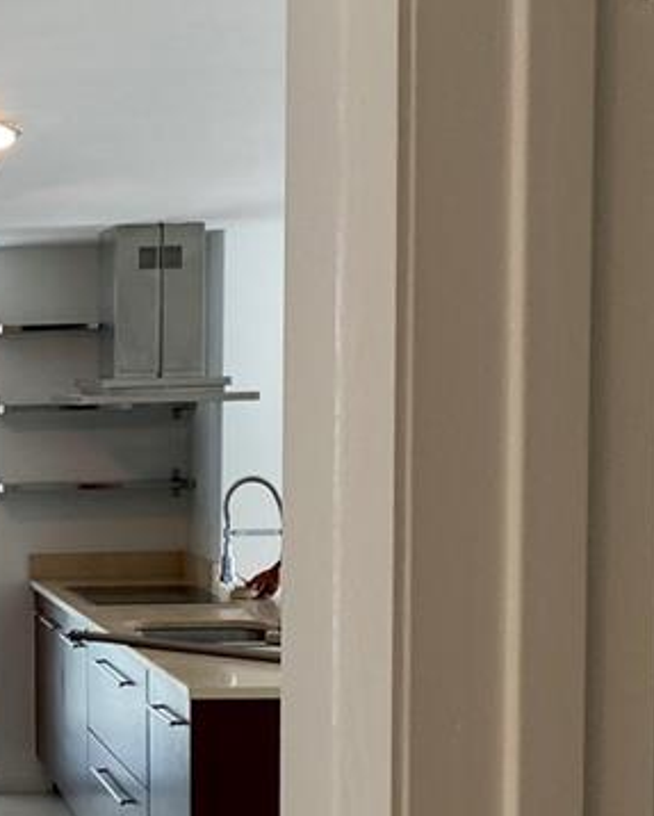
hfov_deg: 16.5
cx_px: -319
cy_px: 597
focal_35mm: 85
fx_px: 2054
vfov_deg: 22.3
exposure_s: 1/120
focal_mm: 4.25
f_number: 1.8
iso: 40
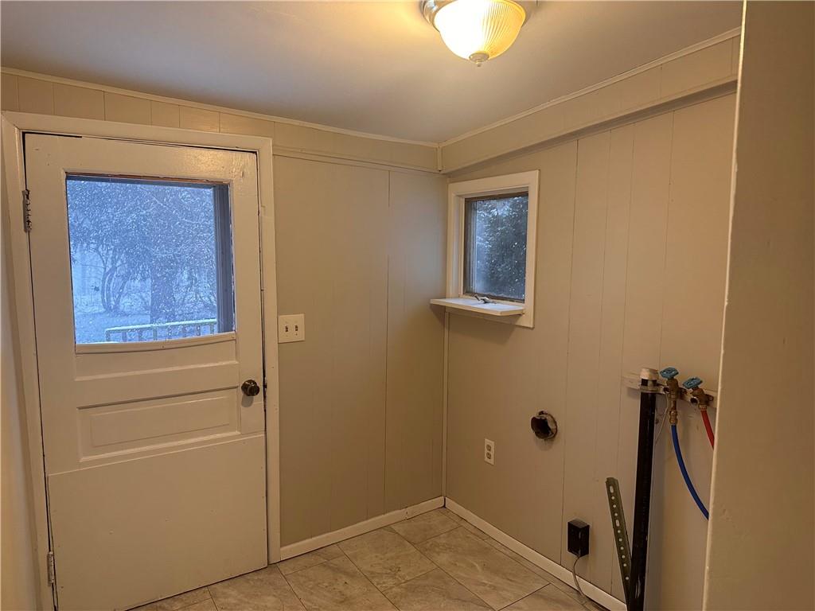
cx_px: 408
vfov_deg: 56.8
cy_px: 306
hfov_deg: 71.6
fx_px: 565
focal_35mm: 24
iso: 200
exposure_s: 1/120
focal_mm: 6.86
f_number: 1.78
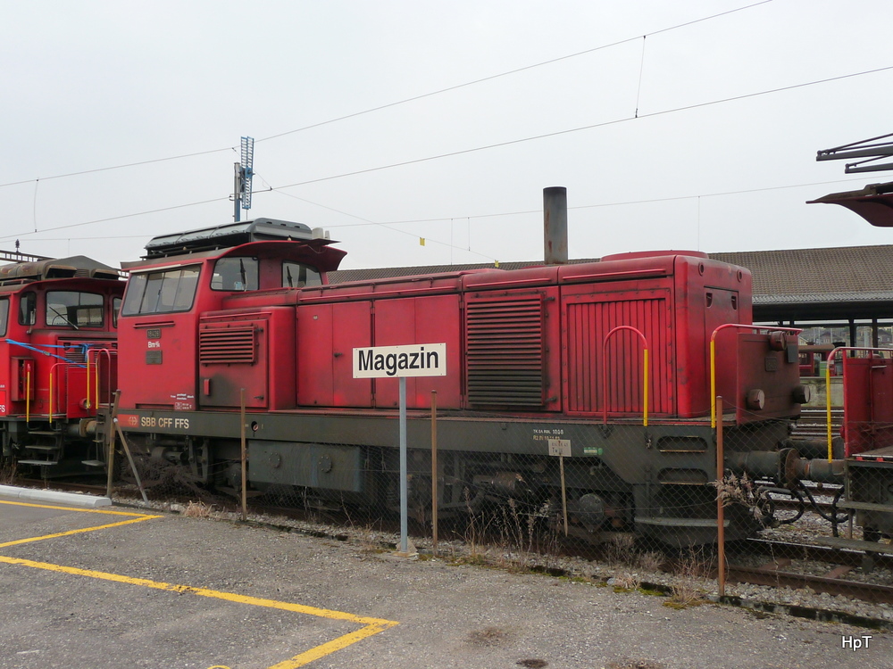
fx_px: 929
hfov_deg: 51.4
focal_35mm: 36
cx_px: 446
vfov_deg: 39.7
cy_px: 334
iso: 160
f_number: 3.7
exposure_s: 1/200
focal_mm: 6
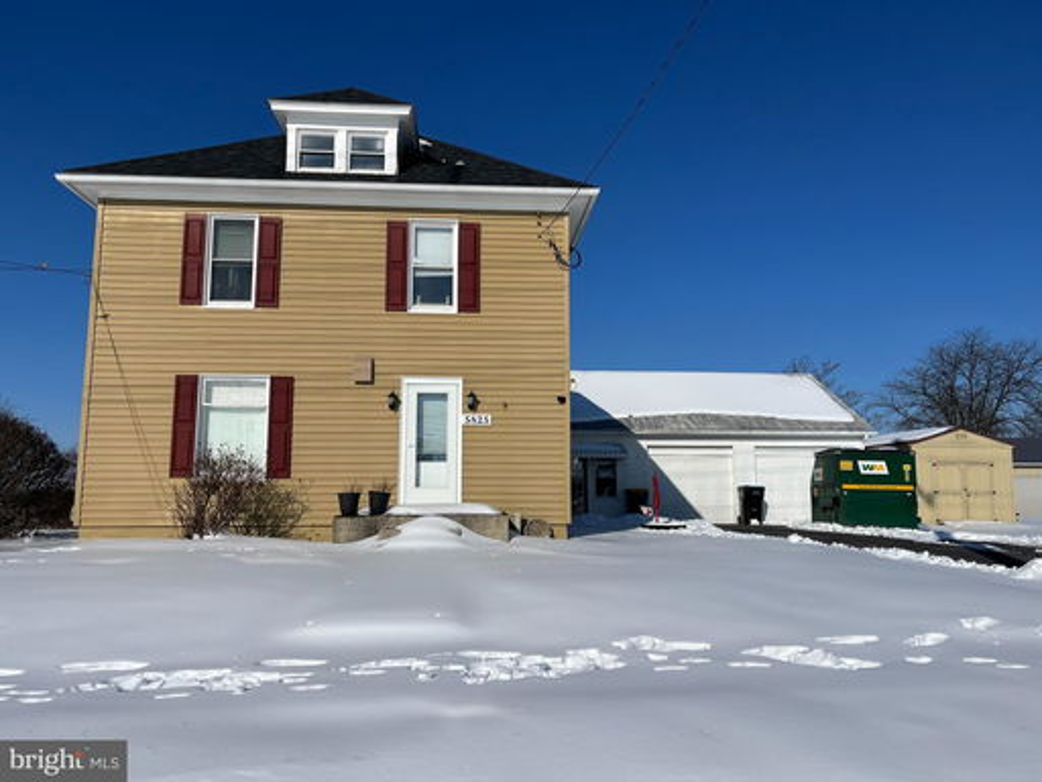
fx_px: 783
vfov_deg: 53.1
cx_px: 521
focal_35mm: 26
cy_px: 391
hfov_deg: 67.3
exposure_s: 1/13333
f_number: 1.6
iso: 50
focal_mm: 5.1
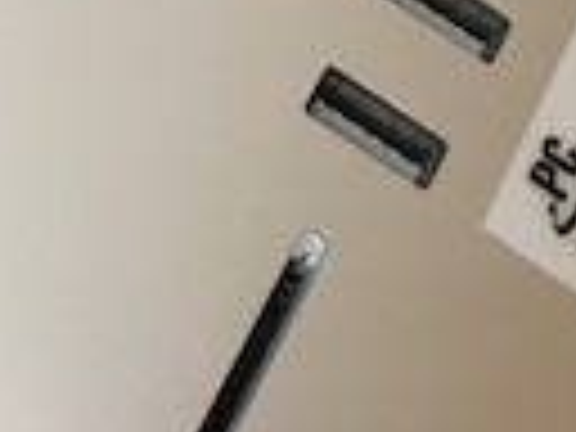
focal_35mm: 136
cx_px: 252
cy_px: -562
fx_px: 2263
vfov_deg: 9.8
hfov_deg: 14.5
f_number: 2.2
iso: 64
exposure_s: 1/30
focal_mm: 4.15
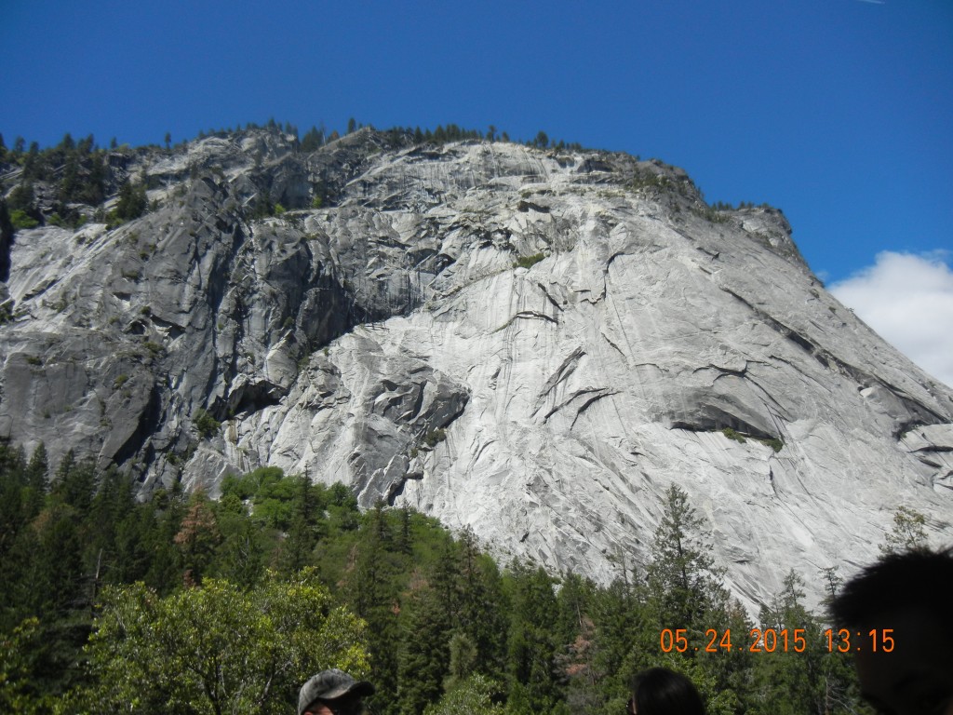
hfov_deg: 60.0
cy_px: 358
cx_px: 476
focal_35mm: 30
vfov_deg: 46.8
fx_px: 826
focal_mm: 5.4
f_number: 7
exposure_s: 1/454
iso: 160
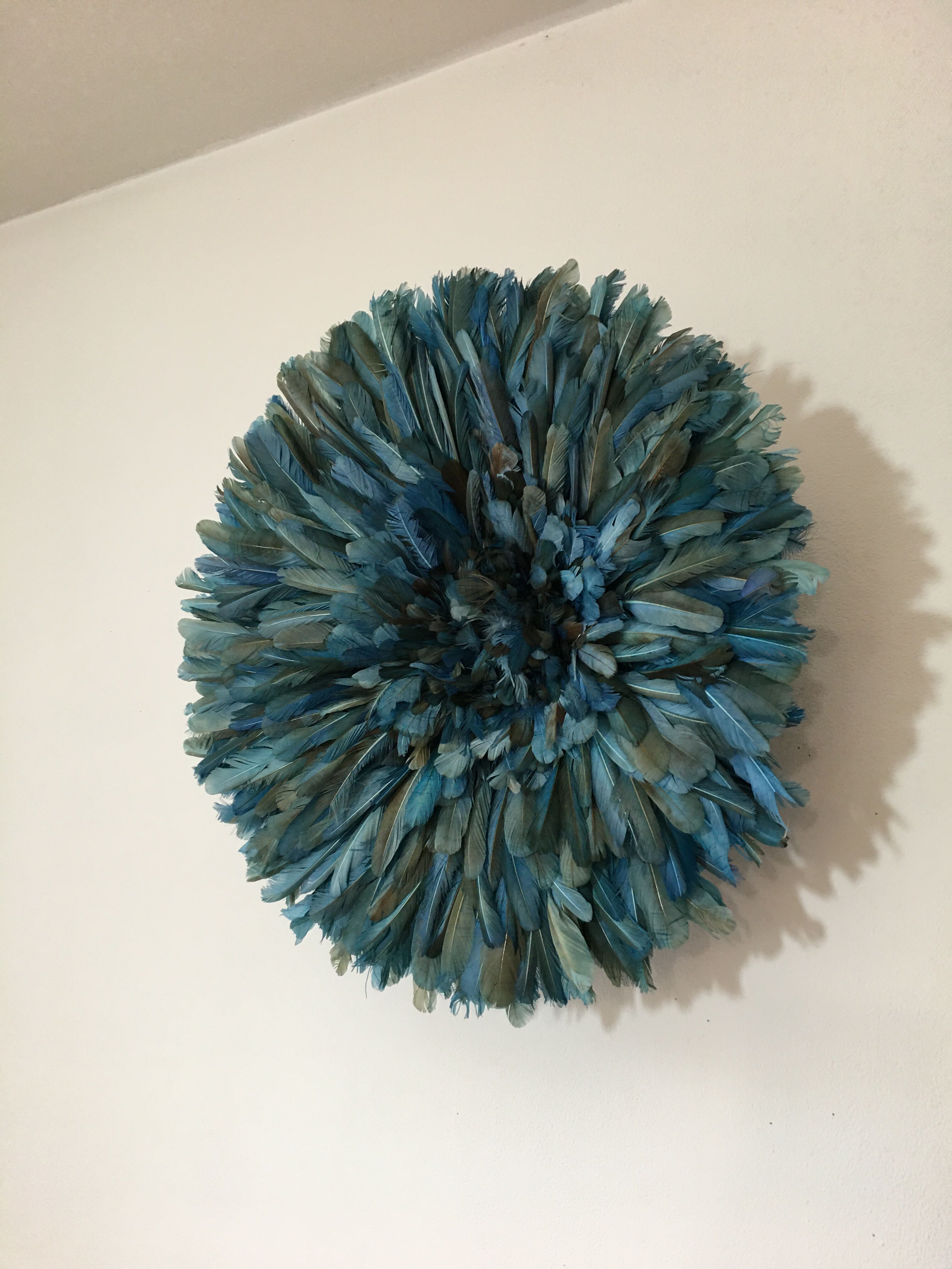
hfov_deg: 48.2
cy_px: 634
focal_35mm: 29
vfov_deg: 61.7
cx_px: 476
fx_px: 1063
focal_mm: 4.15
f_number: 2.2
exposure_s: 1/15
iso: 50
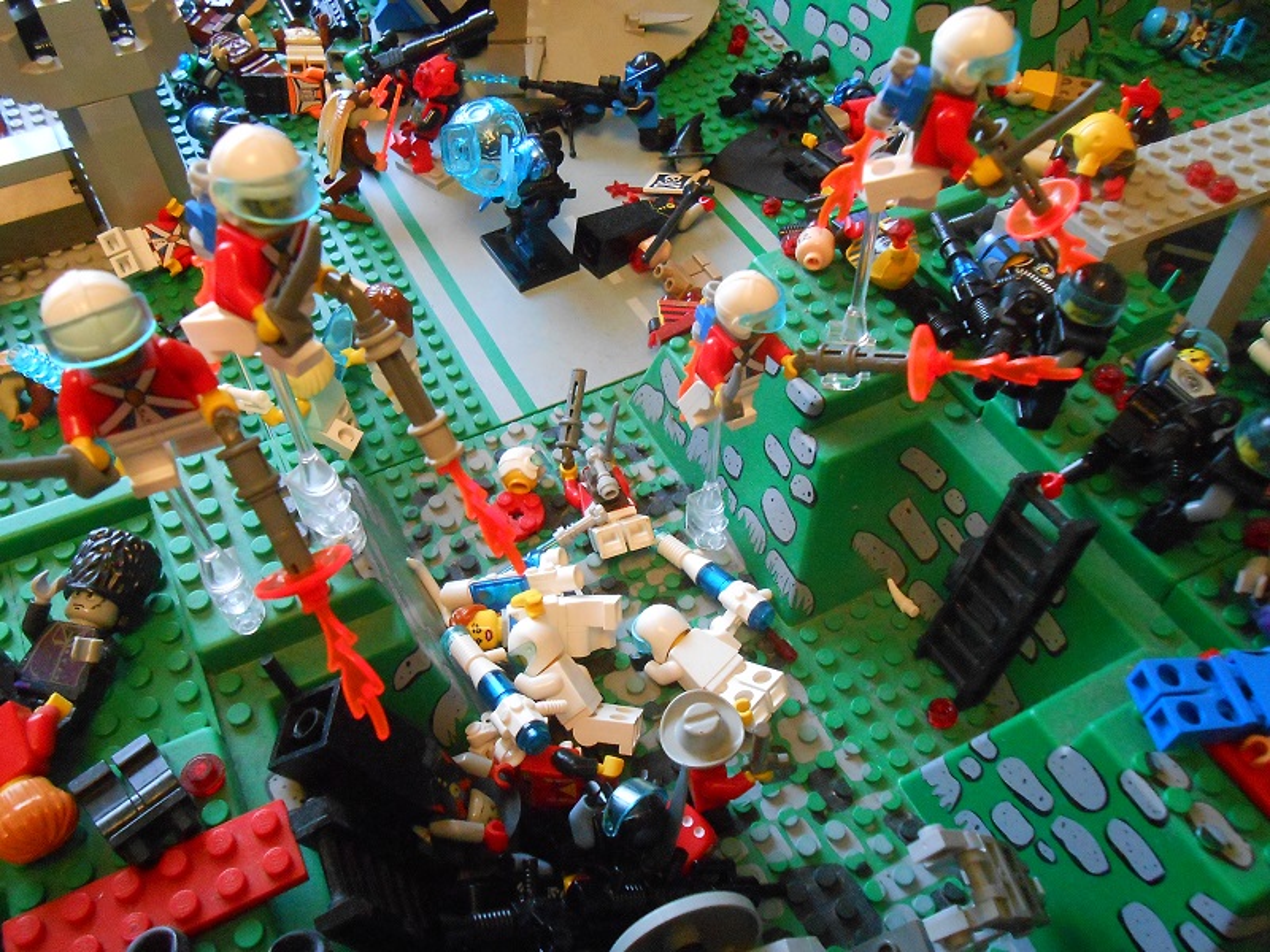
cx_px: 635
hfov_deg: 60.0
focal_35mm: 30
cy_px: 476
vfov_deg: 46.8
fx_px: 1101
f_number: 3.8
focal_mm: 5.3
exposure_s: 1/8
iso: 800
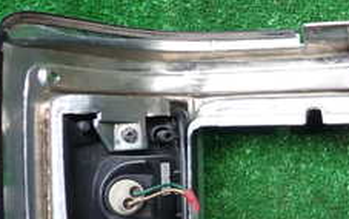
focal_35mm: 84
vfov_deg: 15.5
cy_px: 174
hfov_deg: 23.1
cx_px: 391
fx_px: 799
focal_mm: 5.4
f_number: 2.3
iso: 125
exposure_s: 1/60
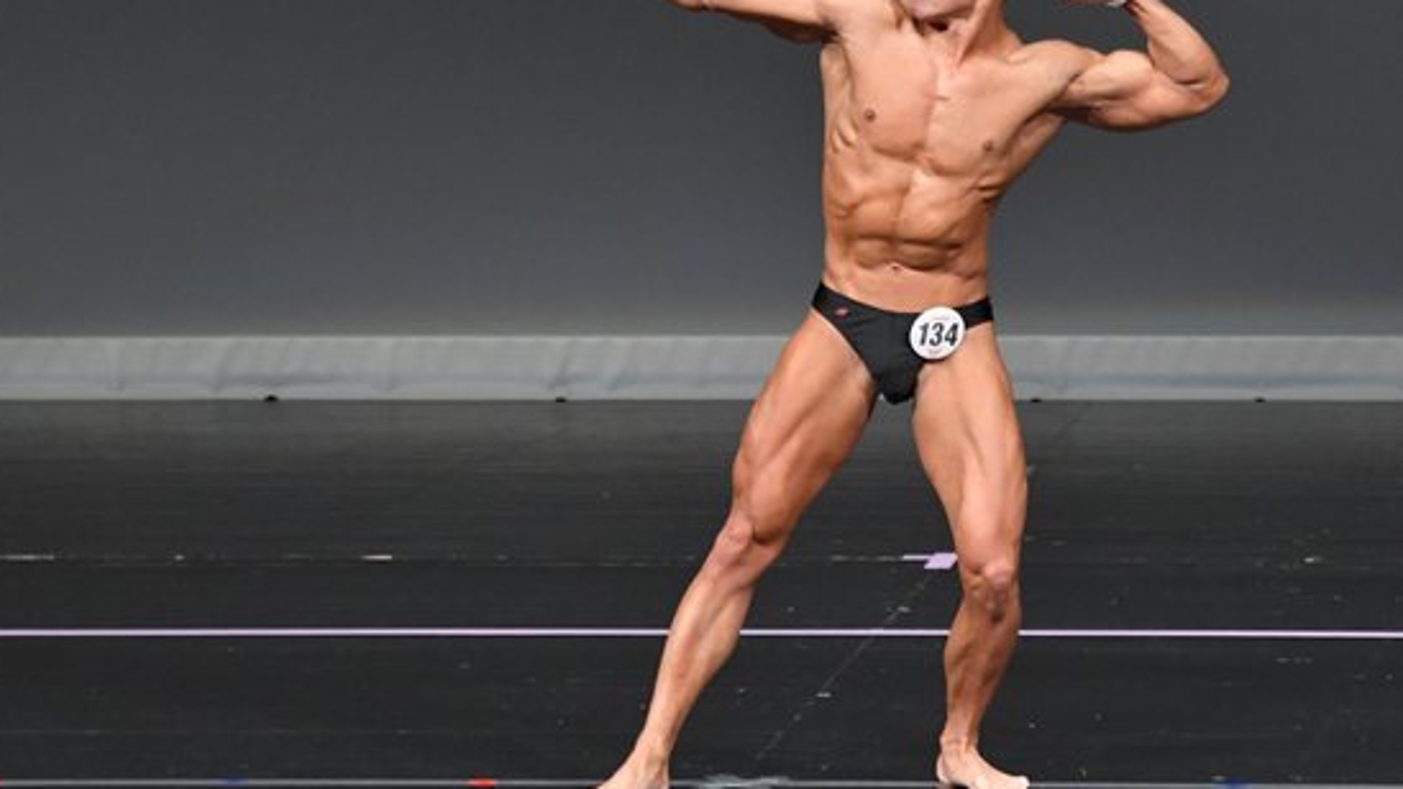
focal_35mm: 444
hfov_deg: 4.9
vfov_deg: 2.7
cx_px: 913
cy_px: 243
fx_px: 16514
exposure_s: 1/400
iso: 4000
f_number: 5.6
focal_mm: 200
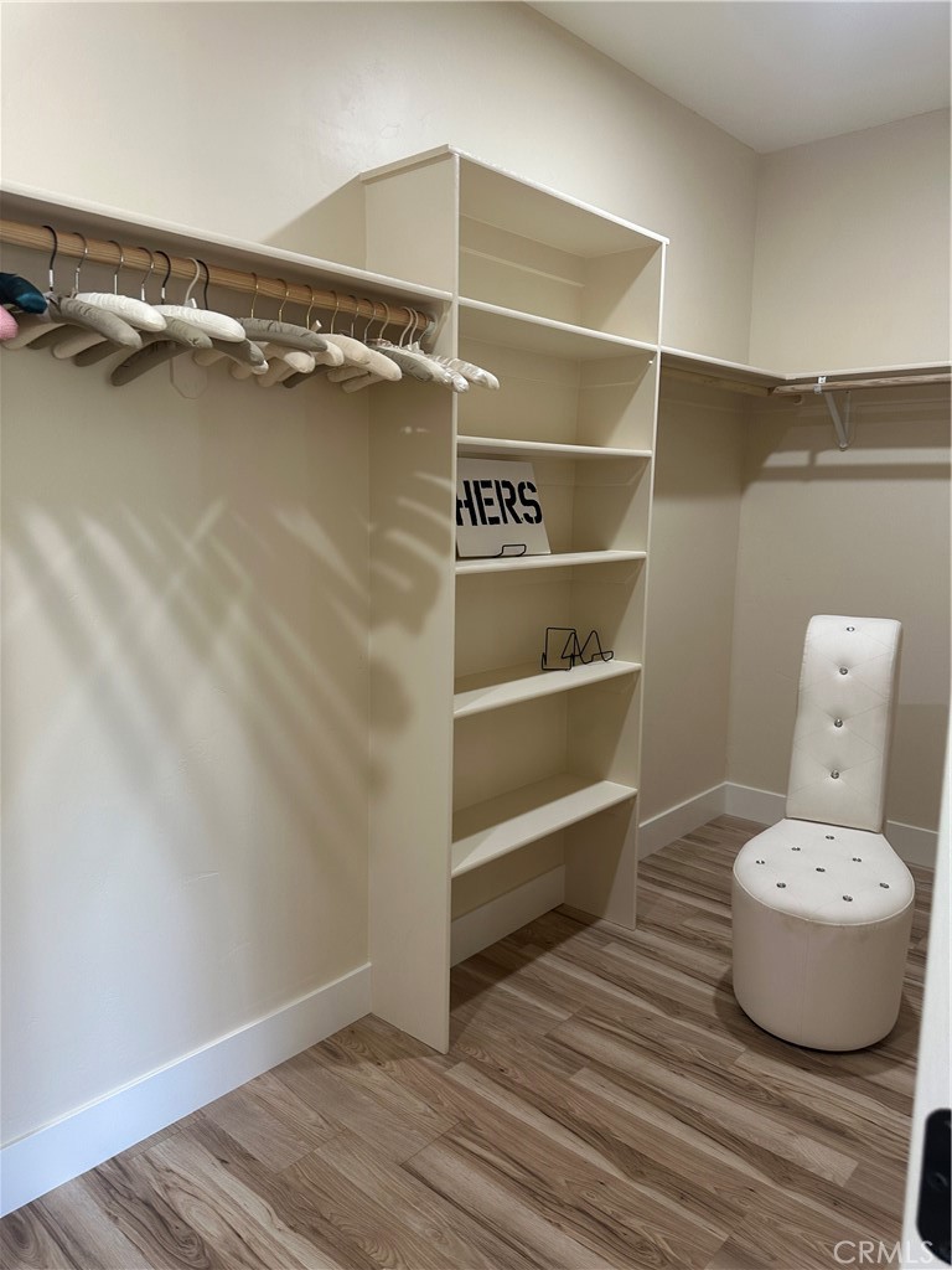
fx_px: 880
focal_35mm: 24
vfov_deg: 71.6
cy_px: 635
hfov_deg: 56.8
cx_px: 476
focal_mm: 6.86
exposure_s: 1/60
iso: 125
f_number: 1.78
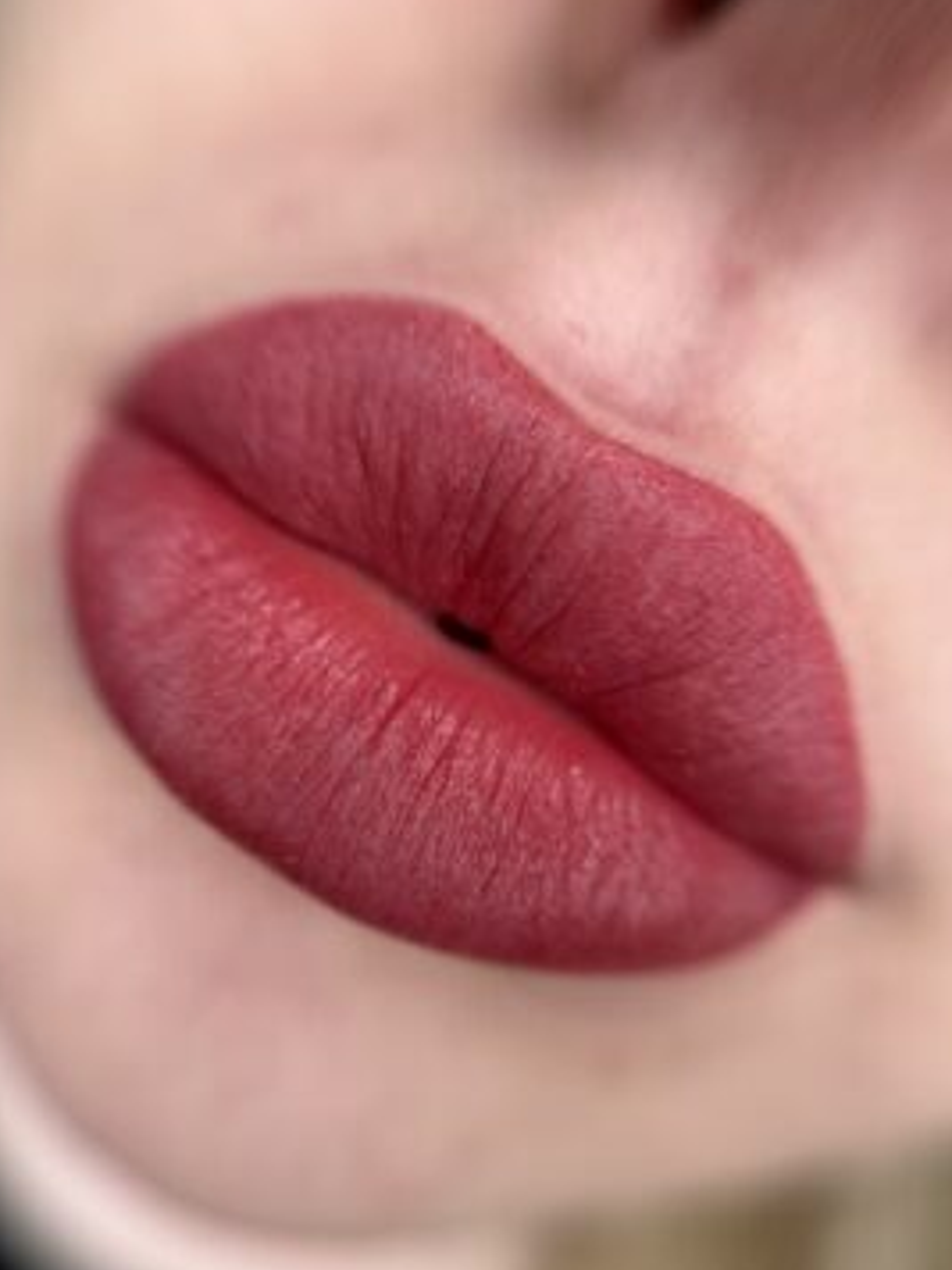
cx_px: 435
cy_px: 692
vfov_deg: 65.2
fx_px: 990
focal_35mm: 27
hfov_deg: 51.3
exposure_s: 1/180
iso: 64
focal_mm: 6.86
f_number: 1.78
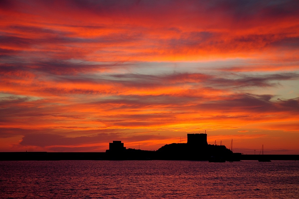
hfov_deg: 22.6
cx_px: 150
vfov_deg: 15.2
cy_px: 100
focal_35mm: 90
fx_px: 747
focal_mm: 60
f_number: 5.6
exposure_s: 1/15
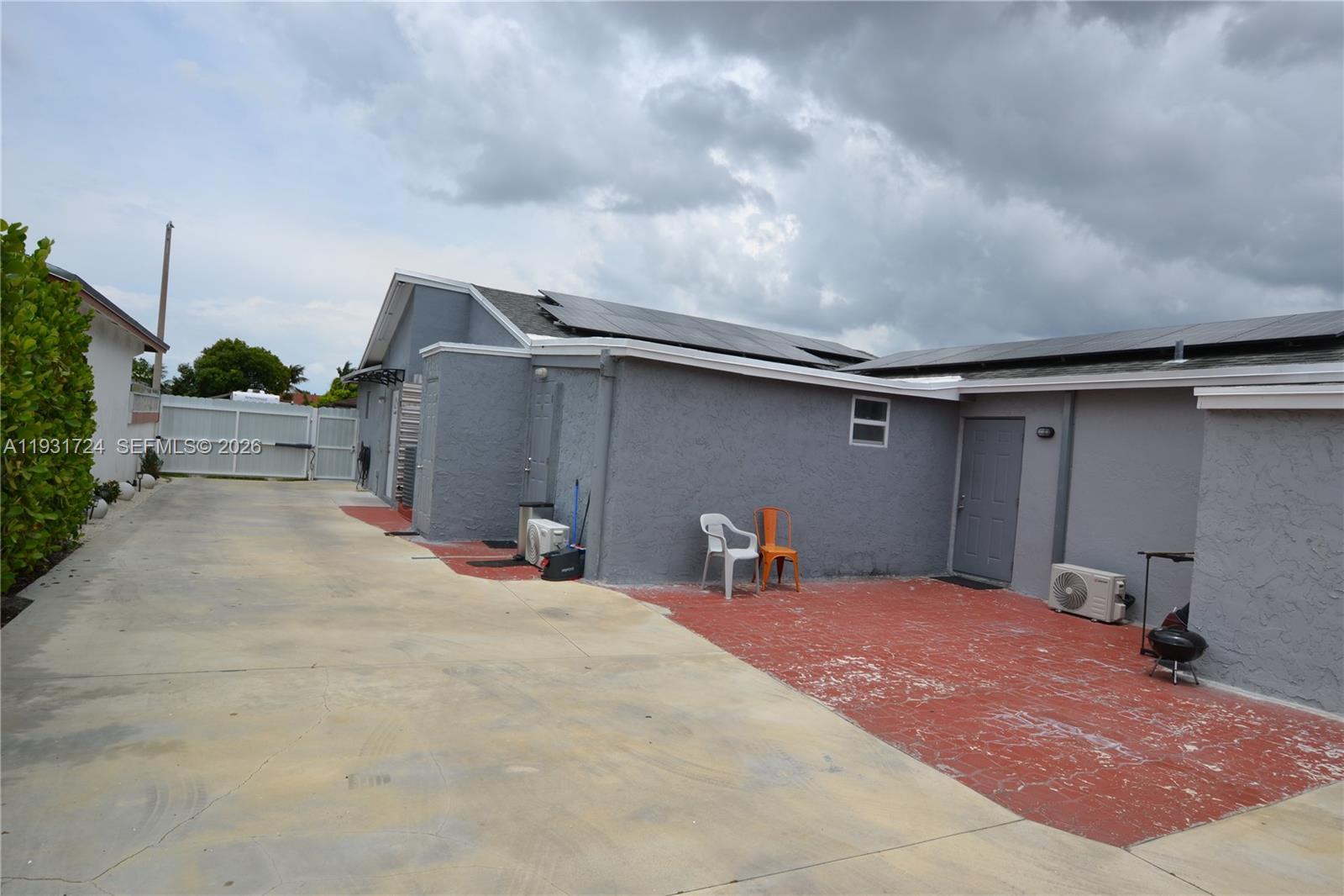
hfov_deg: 81.2
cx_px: 672
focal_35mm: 21
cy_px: 448
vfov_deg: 59.5
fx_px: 784
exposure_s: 1/320
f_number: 9
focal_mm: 14
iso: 100
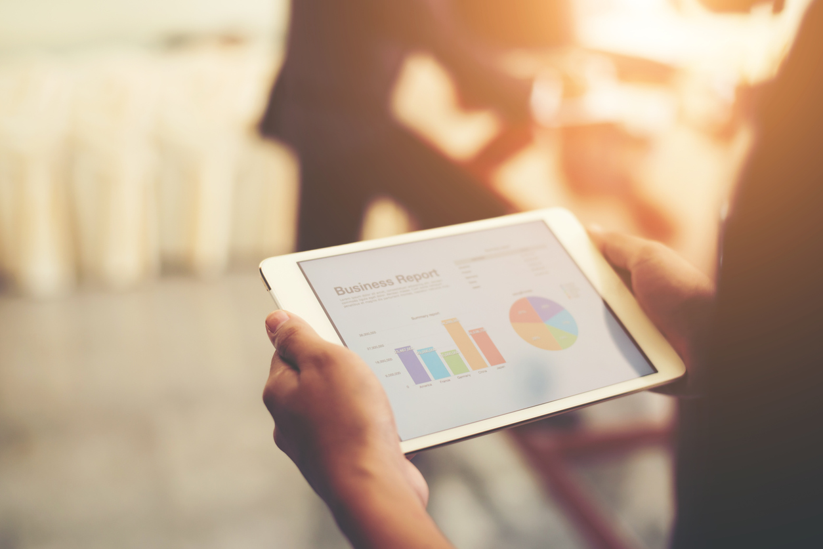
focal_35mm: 50
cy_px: 274
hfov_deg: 39.6
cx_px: 412
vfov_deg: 27.0
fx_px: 1143
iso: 320
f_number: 2.5
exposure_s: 1/200
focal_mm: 50
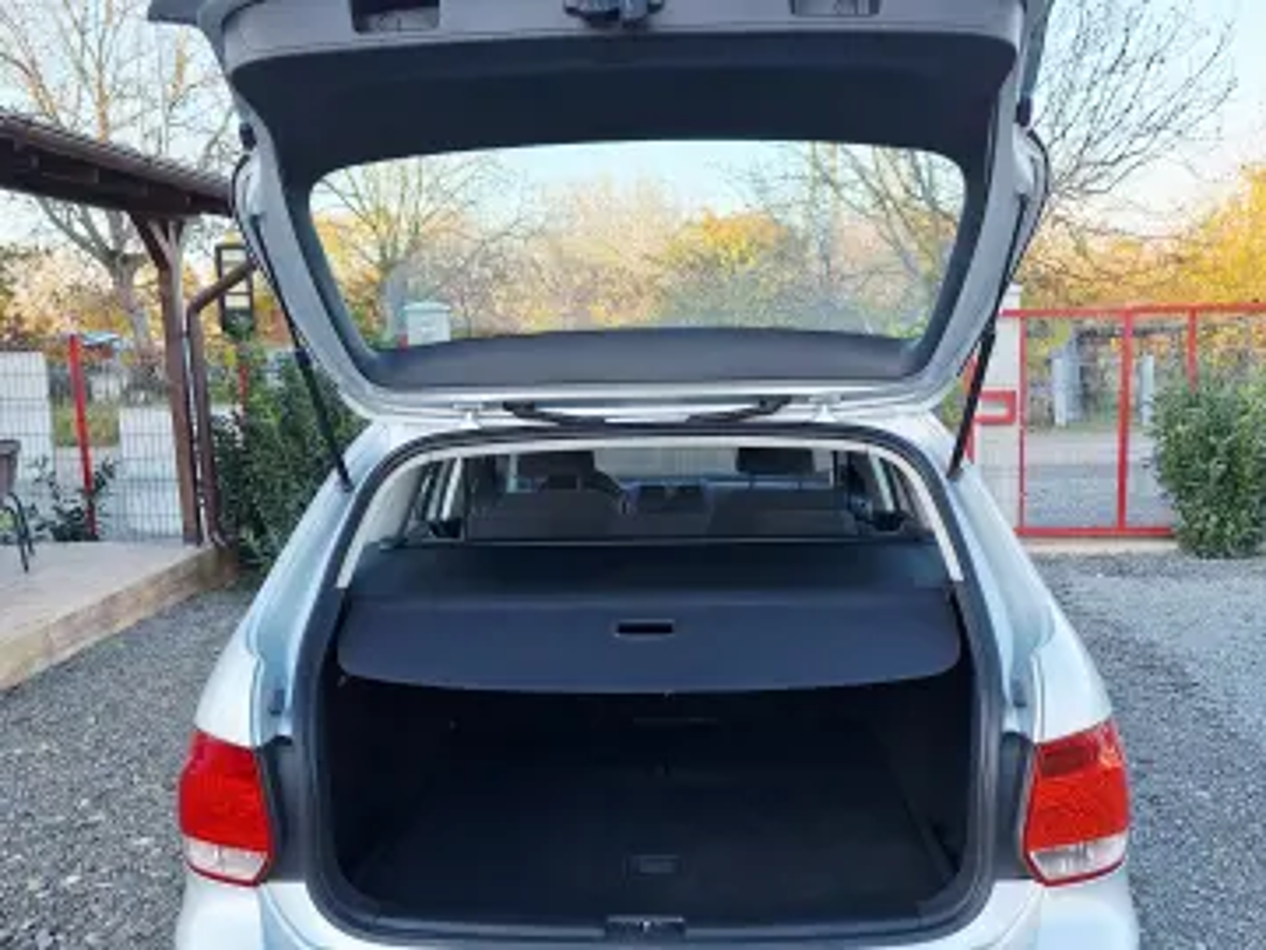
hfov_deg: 73.9
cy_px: 475
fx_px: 841
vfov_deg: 58.9
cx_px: 633
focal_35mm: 23
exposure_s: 1/461
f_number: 1.8
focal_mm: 5.54
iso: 40
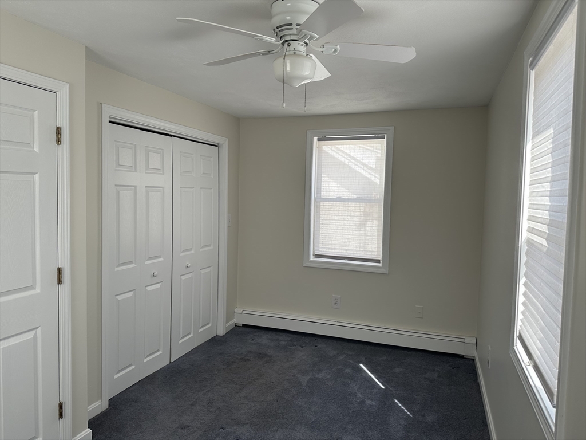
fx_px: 406
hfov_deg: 71.6
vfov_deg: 56.8
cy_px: 220
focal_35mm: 24
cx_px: 293
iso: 80
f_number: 1.78
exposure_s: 1/265
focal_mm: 6.86
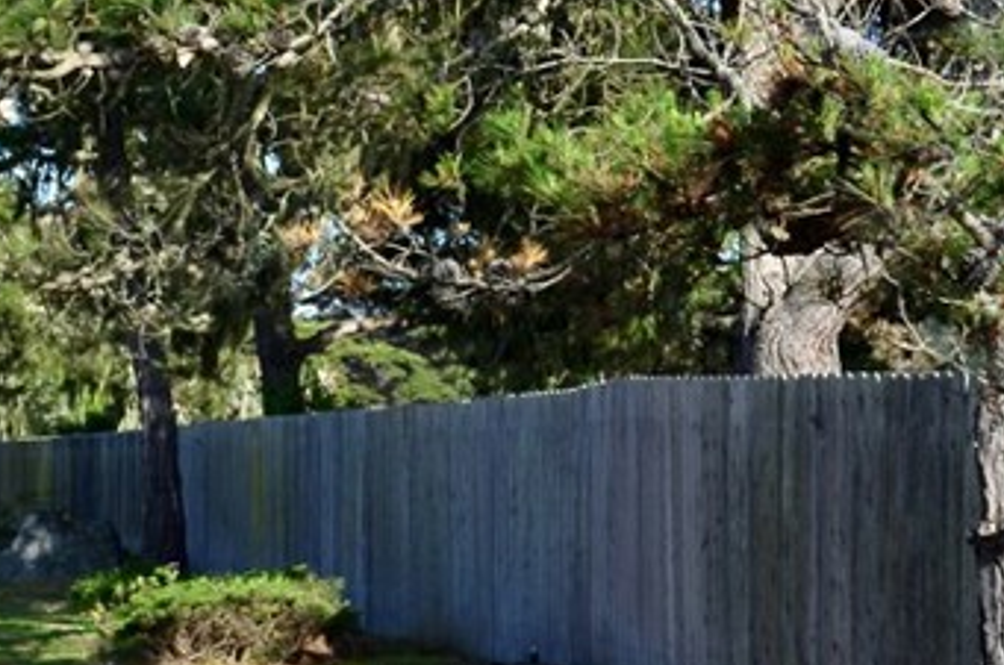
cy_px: 224
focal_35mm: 99
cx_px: 1083
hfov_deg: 19.8
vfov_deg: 13.7
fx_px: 2756
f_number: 8
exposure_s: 1/250
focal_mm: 22
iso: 125
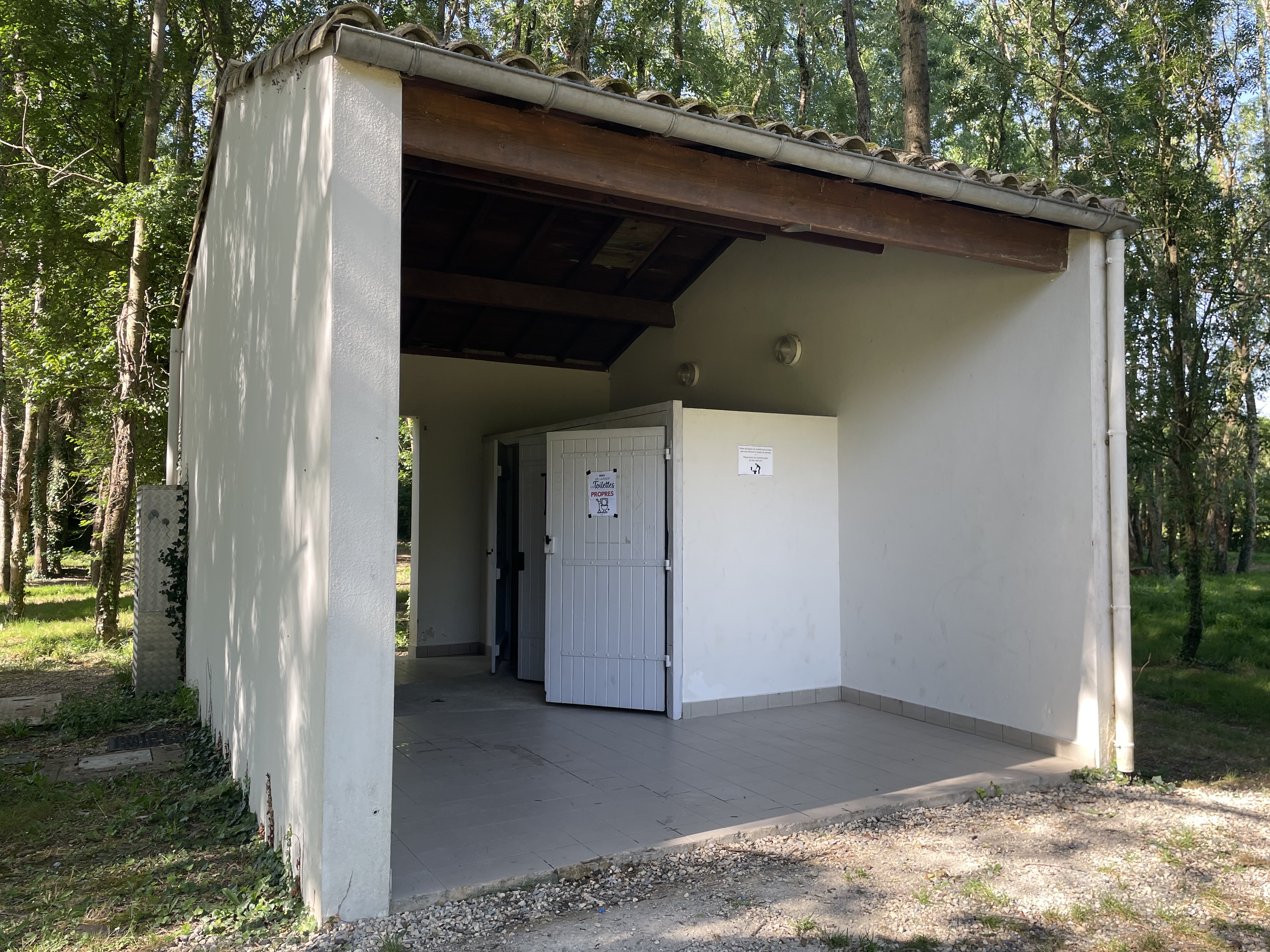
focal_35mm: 27
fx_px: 991
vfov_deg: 51.3
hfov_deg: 65.3
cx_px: 656
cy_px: 484
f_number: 1.6
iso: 32
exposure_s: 1/231
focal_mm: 4.2
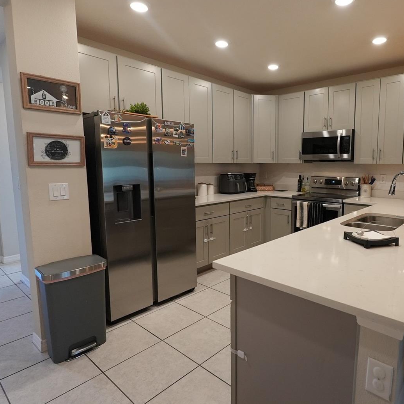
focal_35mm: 21
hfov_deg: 70.6
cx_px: 260
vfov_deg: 72.1
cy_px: 197
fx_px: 277
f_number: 4
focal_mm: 11
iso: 1250
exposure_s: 1/160
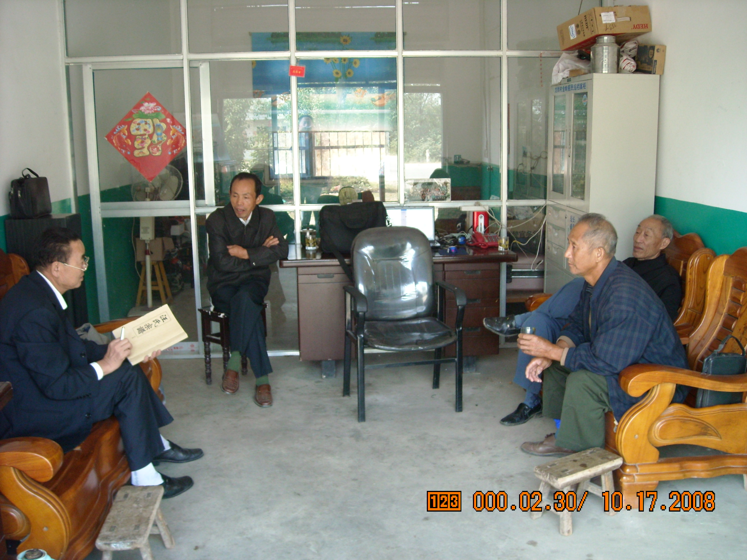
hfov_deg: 52.6
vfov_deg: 40.7
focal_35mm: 35
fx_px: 755
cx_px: 374
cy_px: 280
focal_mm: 5.7
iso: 208
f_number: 2.8
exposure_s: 1/60
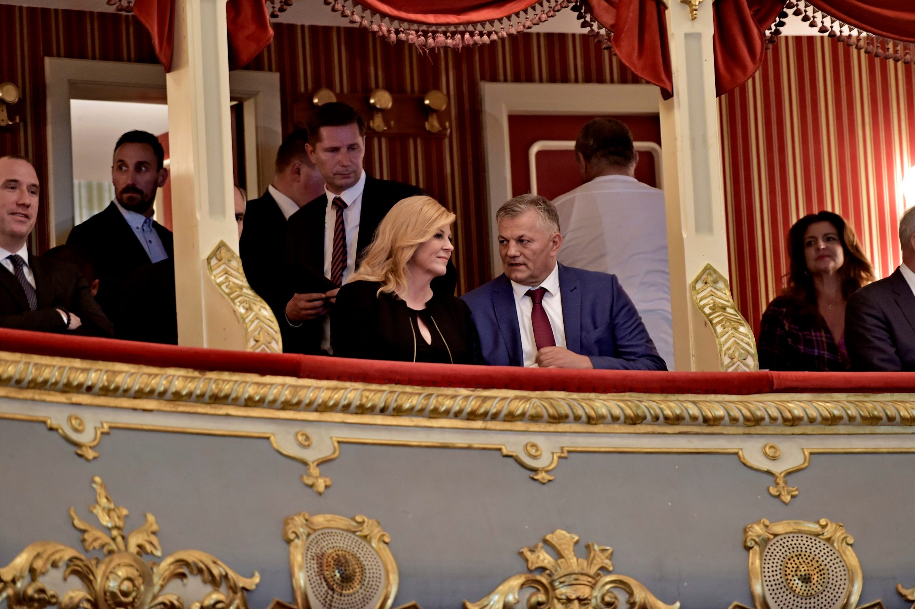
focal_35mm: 200
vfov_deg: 6.9
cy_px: 304
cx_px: 458
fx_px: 5080
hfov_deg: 10.3
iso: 2500
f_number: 2.8
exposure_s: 1/30
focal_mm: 200
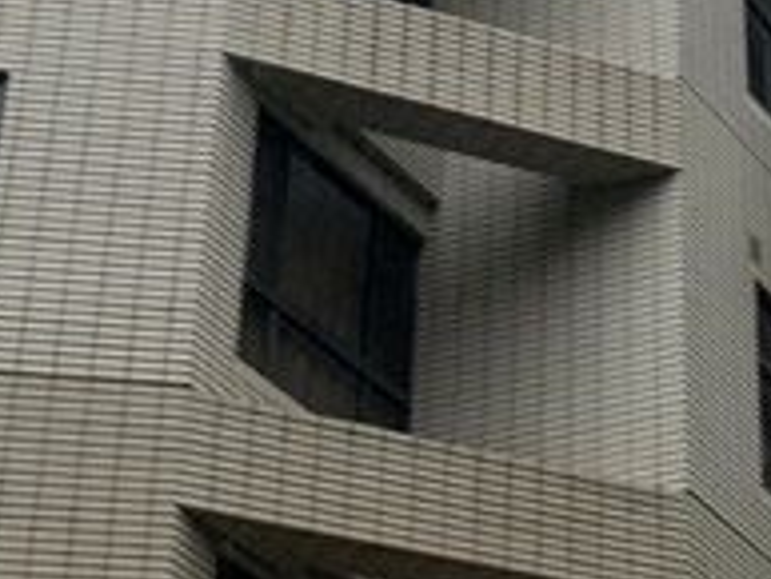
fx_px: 2875
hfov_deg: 15.1
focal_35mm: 129
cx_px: 739
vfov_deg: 10.3
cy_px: -723
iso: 32
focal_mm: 4.25
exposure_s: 1/121
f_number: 1.8
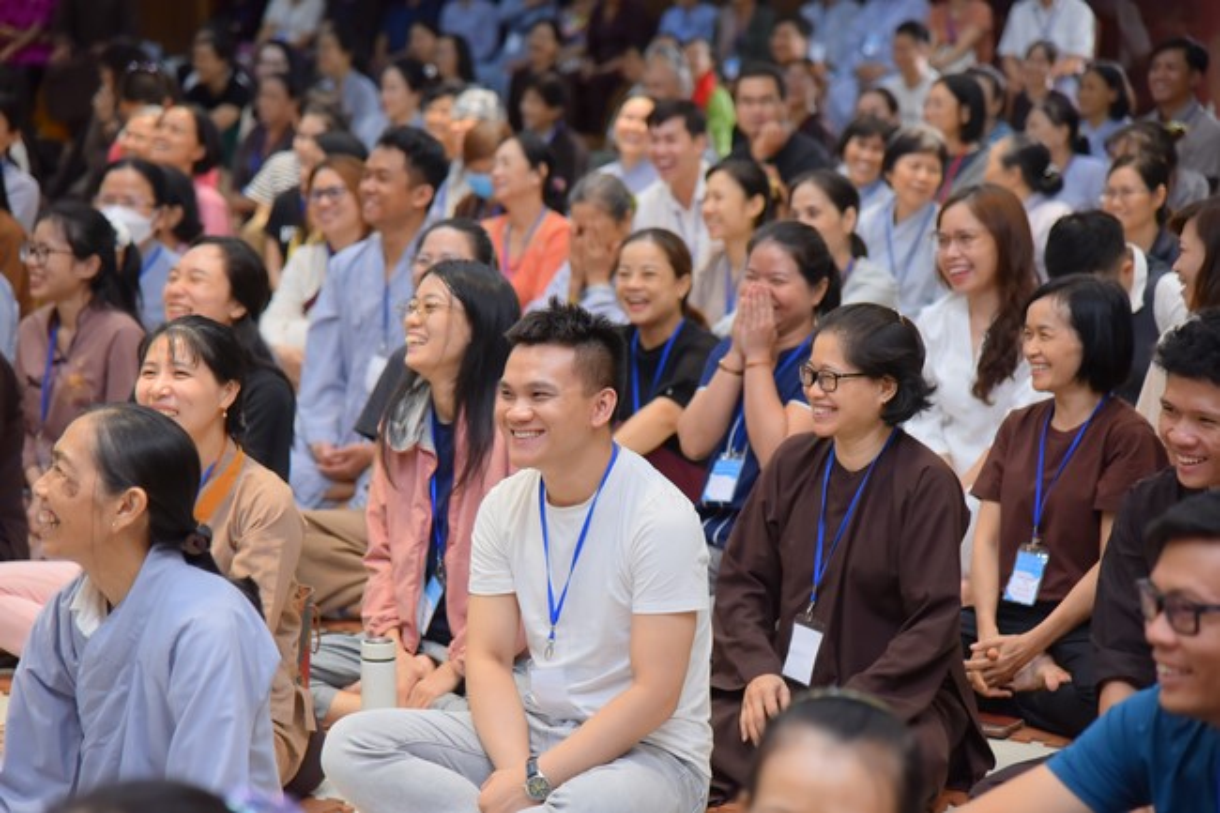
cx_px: 610
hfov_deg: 19.5
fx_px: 3557
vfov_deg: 13.0
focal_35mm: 105
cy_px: 406
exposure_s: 1/125
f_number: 4.5
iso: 1250
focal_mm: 105
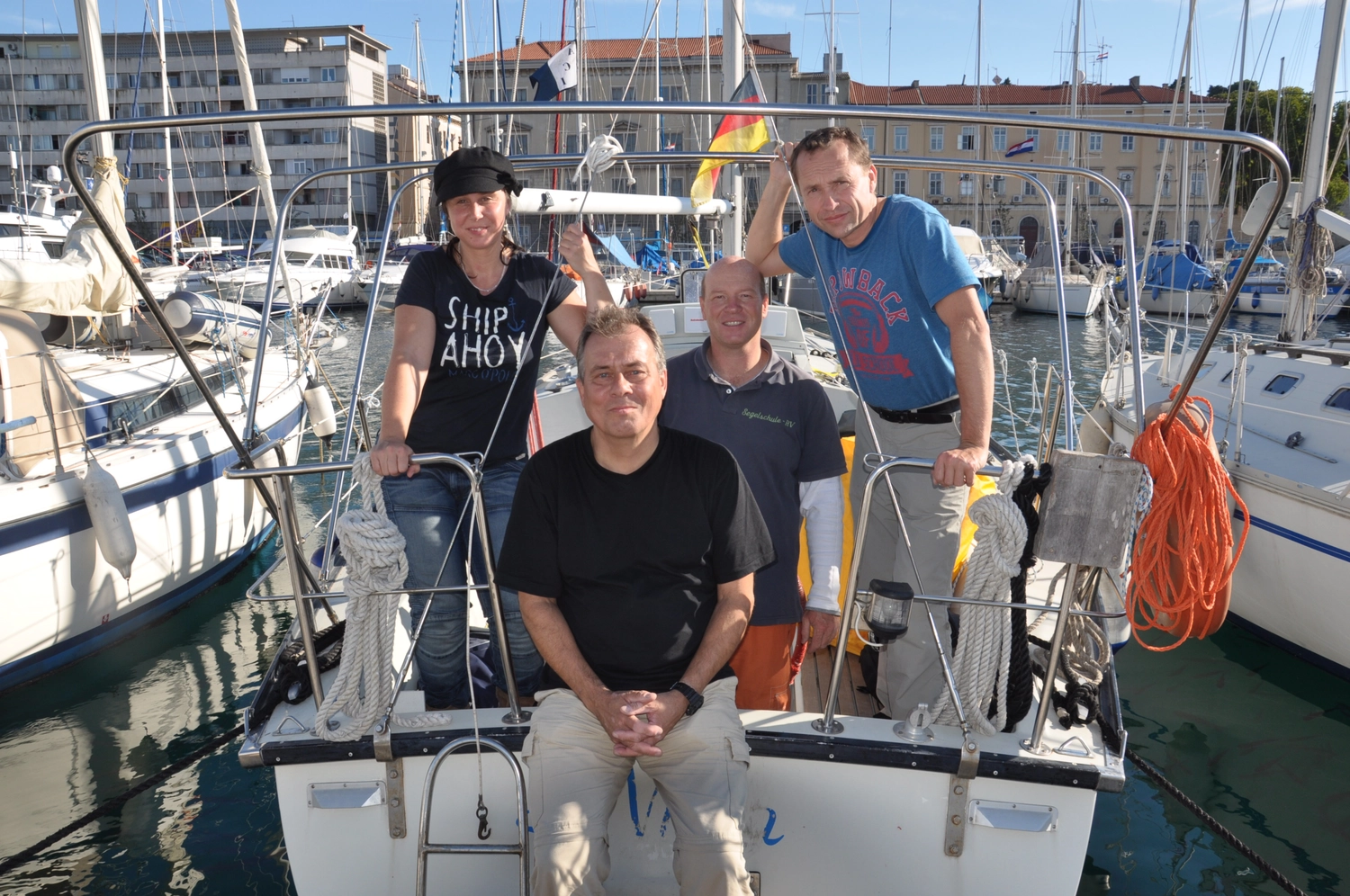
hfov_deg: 67.4
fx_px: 1011
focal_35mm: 27
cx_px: 675
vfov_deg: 47.8
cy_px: 448
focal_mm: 18
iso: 200
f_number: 11
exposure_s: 1/200
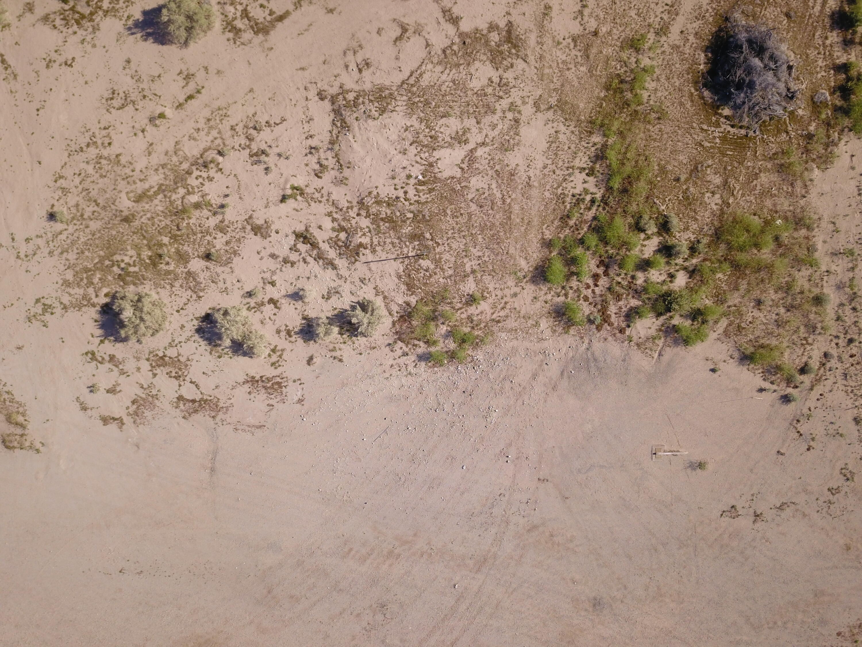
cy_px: 324
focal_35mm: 26
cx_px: 431
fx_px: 647
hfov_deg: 67.3
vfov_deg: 53.1
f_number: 2.2
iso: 100
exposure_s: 1/1000
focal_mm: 4.73
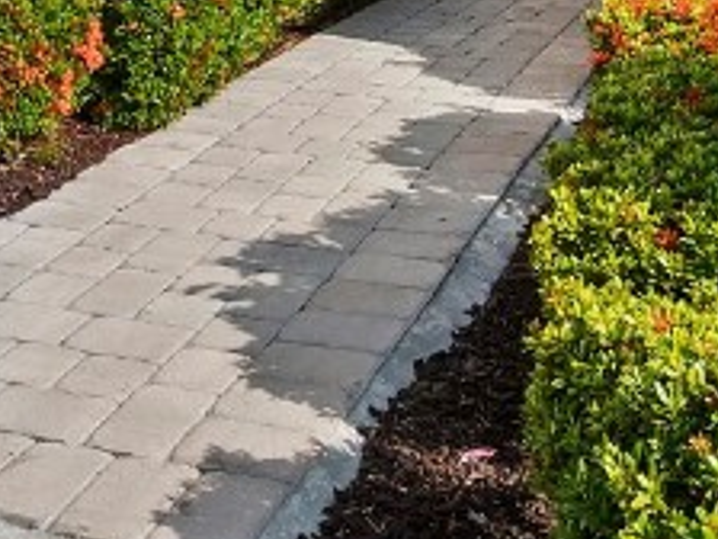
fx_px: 1327
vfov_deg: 20.1
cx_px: 237
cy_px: -241
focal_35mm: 64
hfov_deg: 30.0
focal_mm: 7
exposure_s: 1/250
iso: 400
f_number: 11
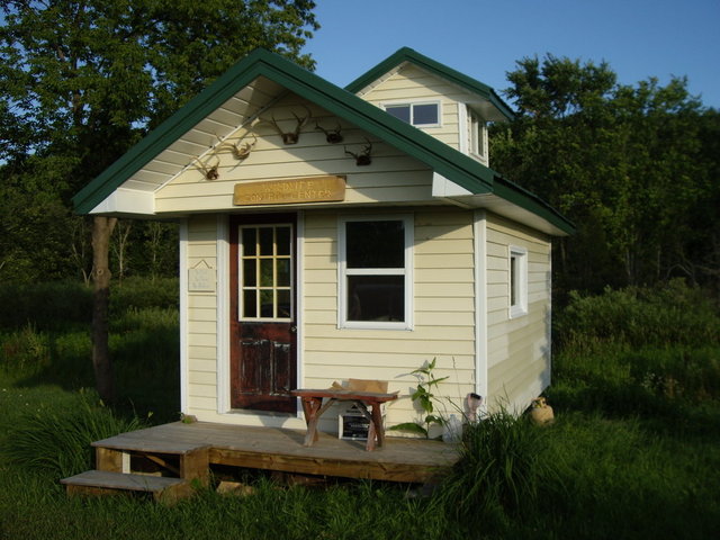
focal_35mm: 38
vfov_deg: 37.7
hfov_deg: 49.0
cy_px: 270
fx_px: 790
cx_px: 360
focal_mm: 6.2
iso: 50
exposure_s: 1/320
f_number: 4.3
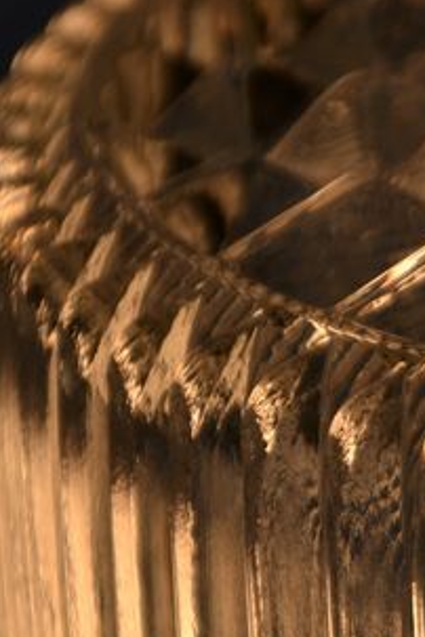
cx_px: 999
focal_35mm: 562
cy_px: 446
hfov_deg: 2.4
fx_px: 9947
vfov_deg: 3.7
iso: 250
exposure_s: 1/500
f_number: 5.6
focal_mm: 105
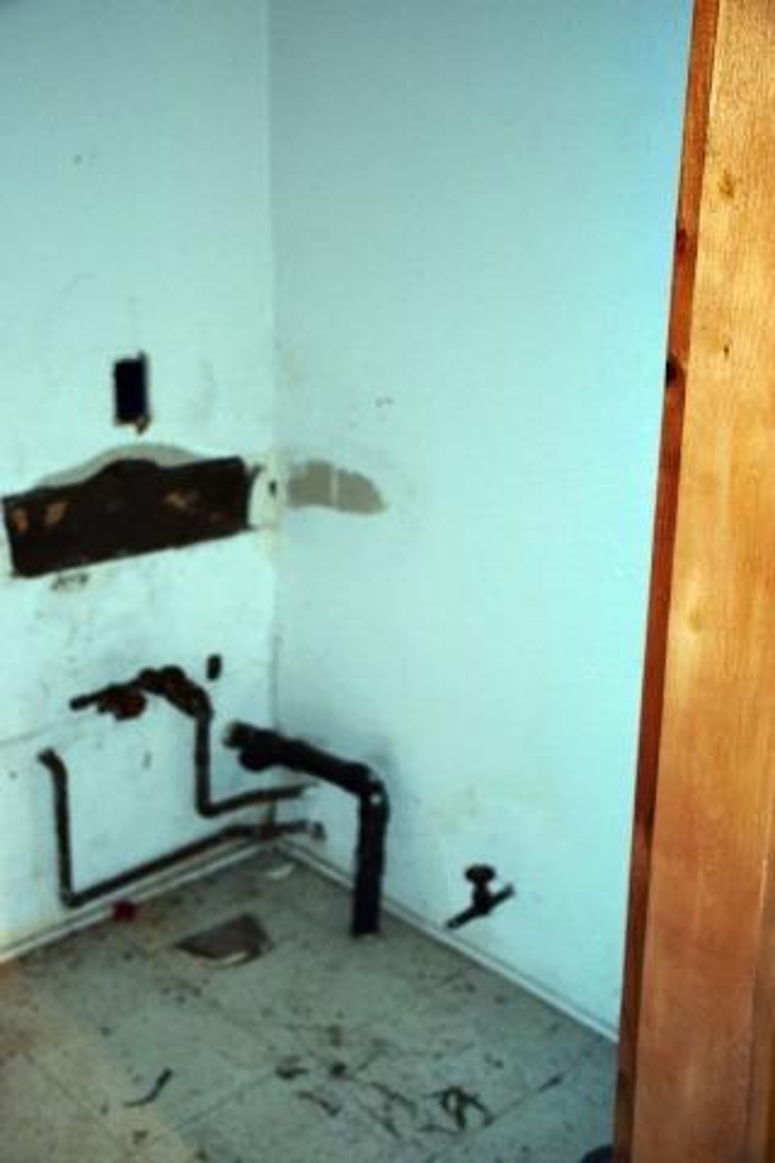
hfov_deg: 29.9
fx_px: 1453
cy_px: 582
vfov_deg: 43.6
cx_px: 388
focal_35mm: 45
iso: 1800
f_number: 4
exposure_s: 1/60
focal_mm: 30
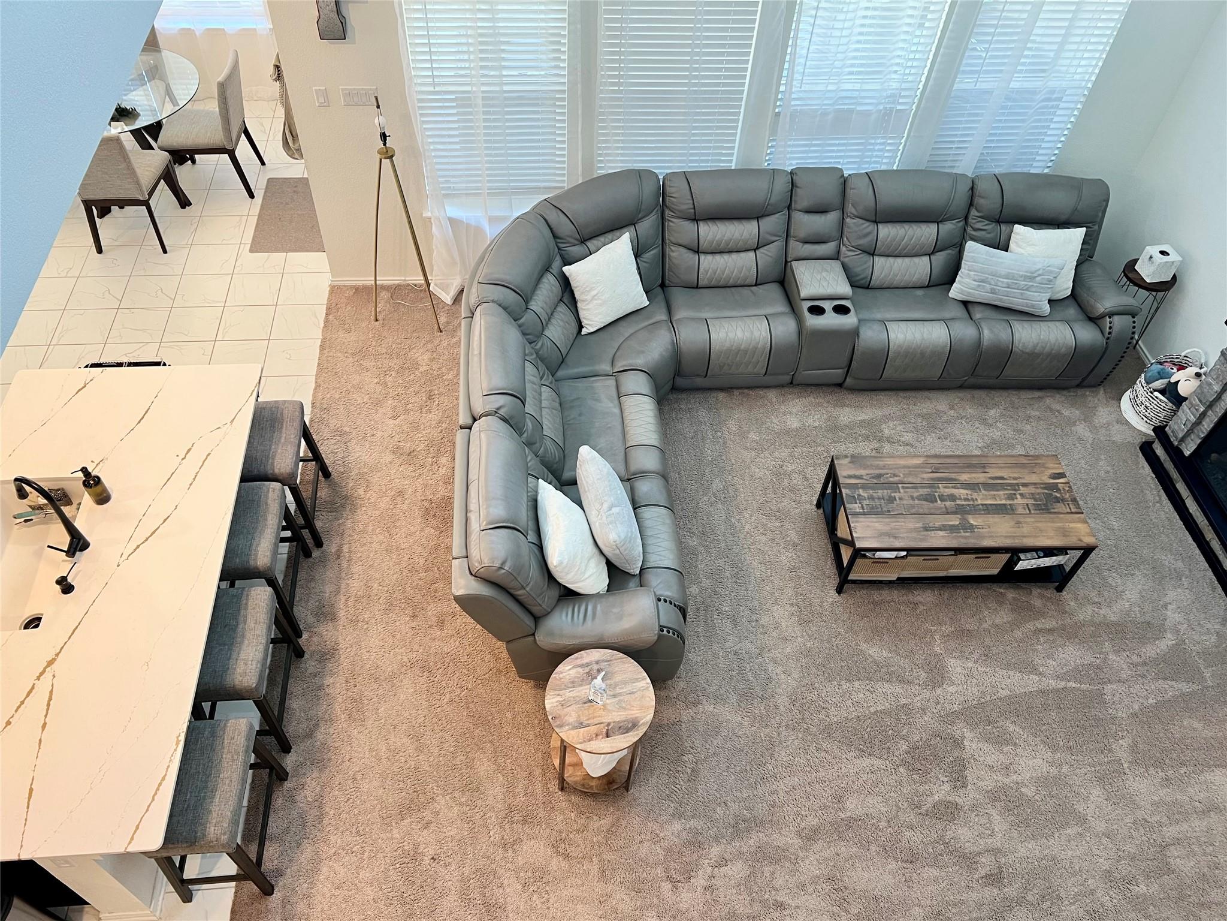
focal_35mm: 26
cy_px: 460
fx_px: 922
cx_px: 614
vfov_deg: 53.1
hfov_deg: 67.3
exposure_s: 1/60
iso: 80
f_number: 1.5
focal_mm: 5.7
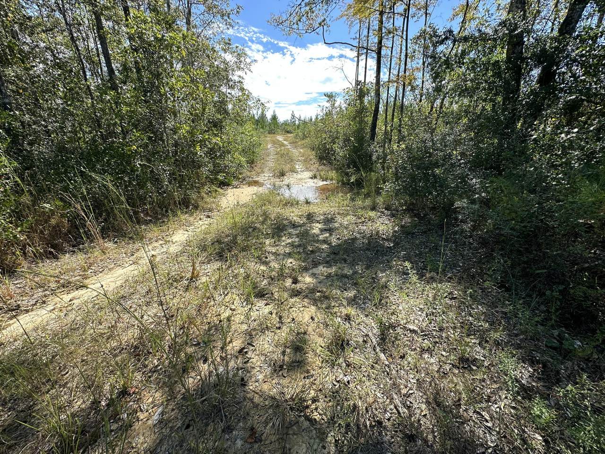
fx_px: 245
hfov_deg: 102.1
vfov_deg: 85.7
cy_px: 227
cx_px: 302
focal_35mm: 14
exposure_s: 1/744
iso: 50
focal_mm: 2.22
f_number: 2.2
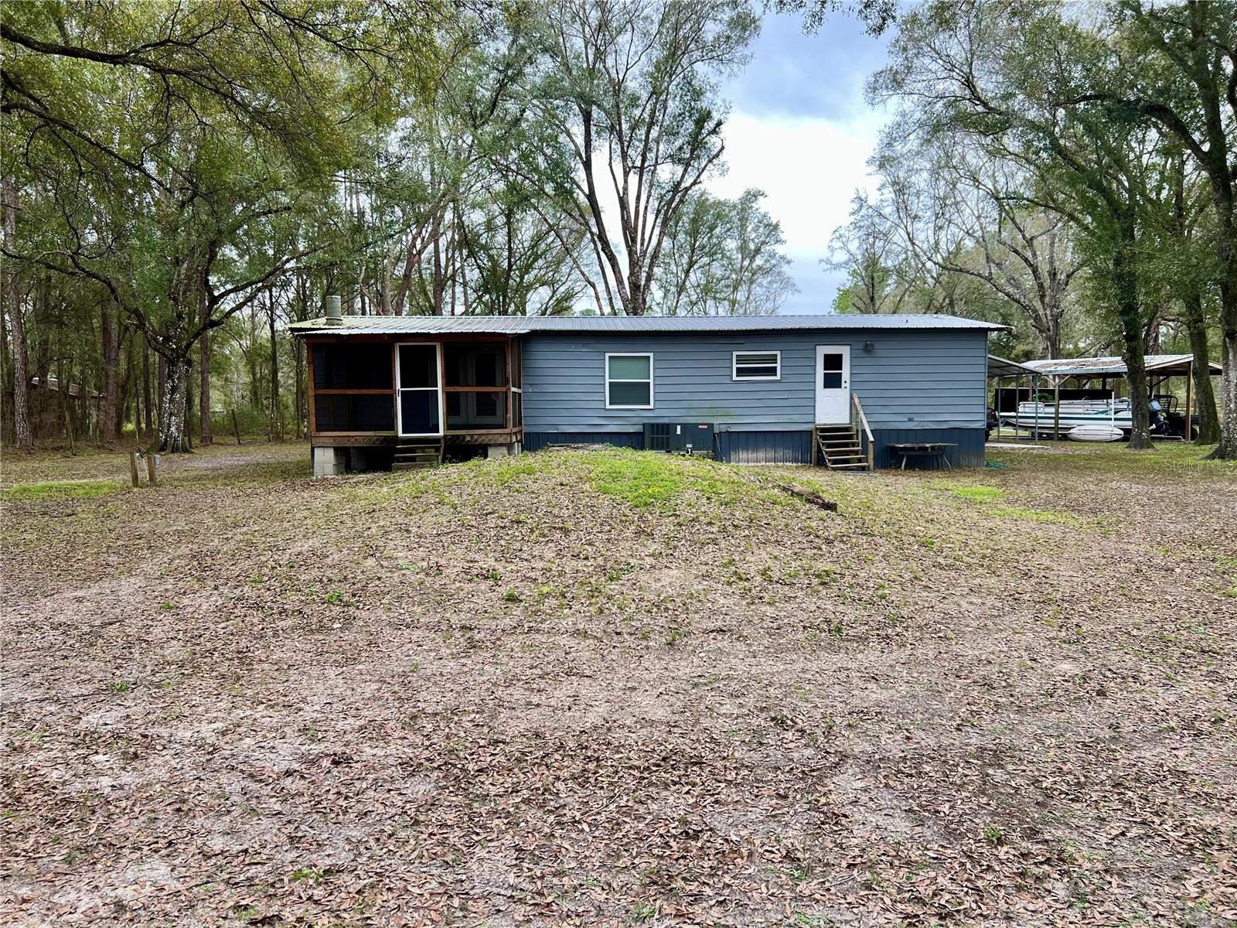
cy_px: 464
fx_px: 929
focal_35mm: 26
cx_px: 618
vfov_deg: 53.1
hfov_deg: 67.3
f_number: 1.5
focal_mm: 5.7
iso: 40
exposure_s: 1/247
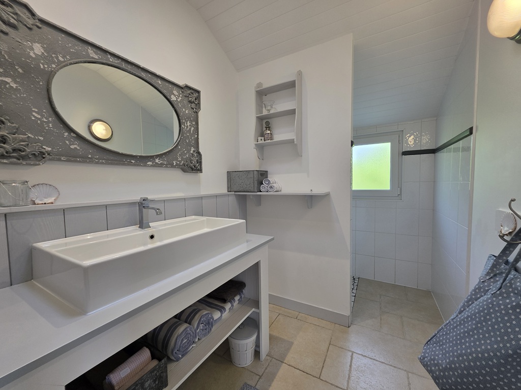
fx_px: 196
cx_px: 260
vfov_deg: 89.9
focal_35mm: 13
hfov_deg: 106.2
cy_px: 195
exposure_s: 1/100
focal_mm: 2.2
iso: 64
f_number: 1.9
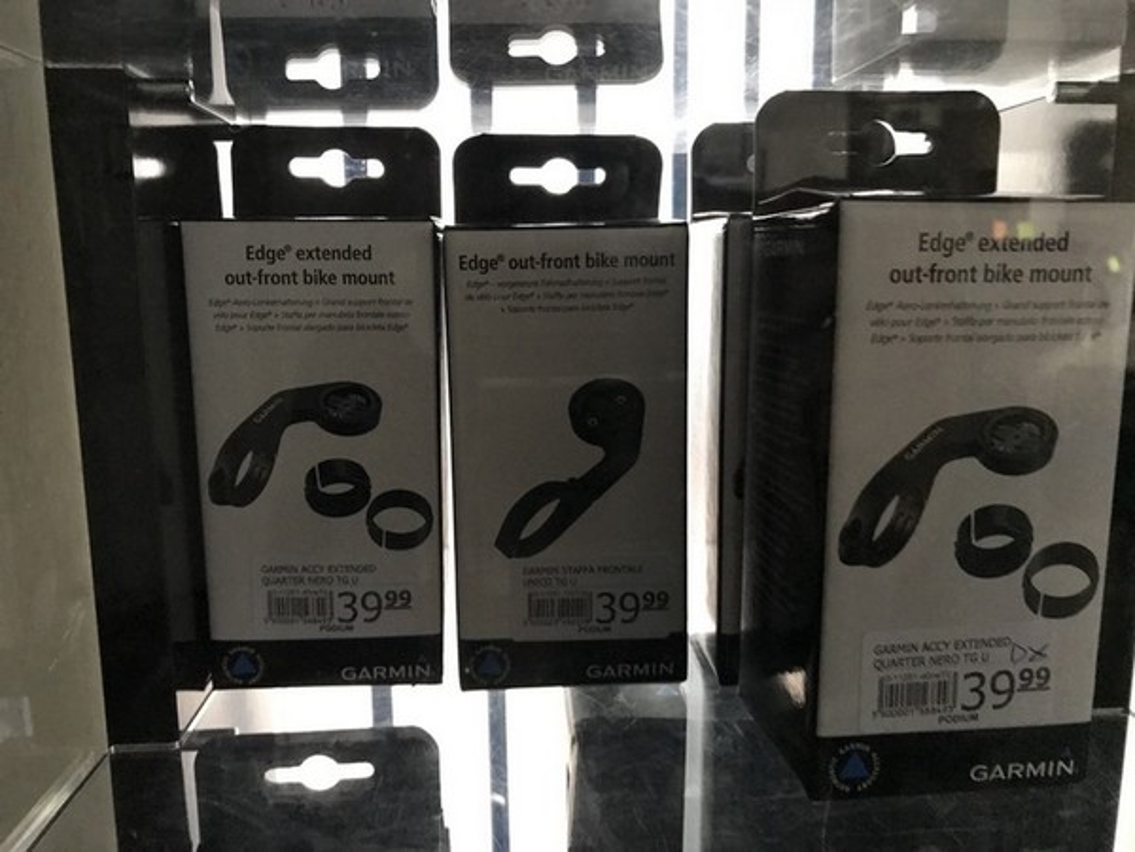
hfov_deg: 63.4
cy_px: 426
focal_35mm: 28
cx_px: 568
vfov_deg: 49.7
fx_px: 918
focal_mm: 3.99
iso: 100
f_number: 1.8
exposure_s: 1/4
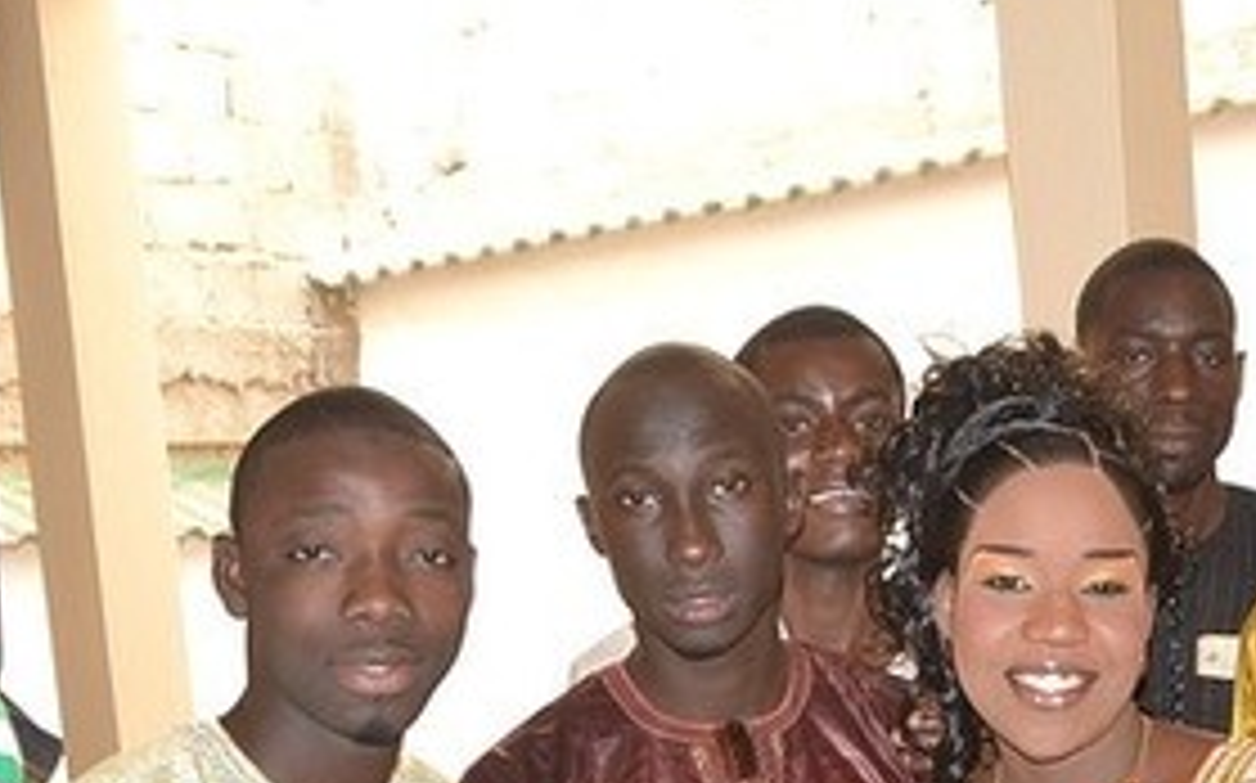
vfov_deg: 18.1
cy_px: 886
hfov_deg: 29.2
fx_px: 2360
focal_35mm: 69
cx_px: 977
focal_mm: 18
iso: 400
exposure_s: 1/60
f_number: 4
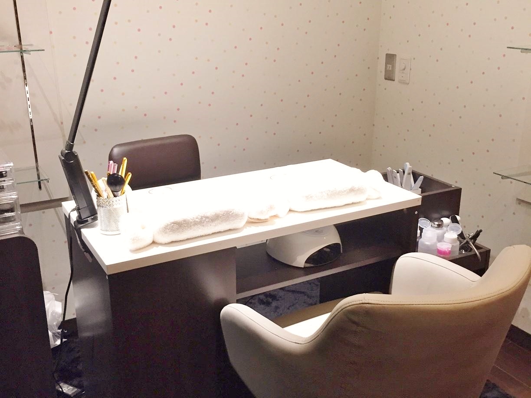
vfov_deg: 48.2
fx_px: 445
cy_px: 199
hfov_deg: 61.7
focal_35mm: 29
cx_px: 266
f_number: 2.2
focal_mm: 4.15
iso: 50
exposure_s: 1/30
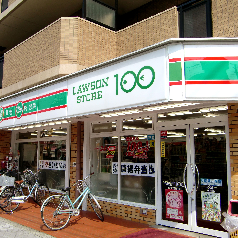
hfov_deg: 42.4
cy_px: 119
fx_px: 303
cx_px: 84
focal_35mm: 39
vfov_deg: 42.8
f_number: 7.2
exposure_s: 1/200
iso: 64
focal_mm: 5.8
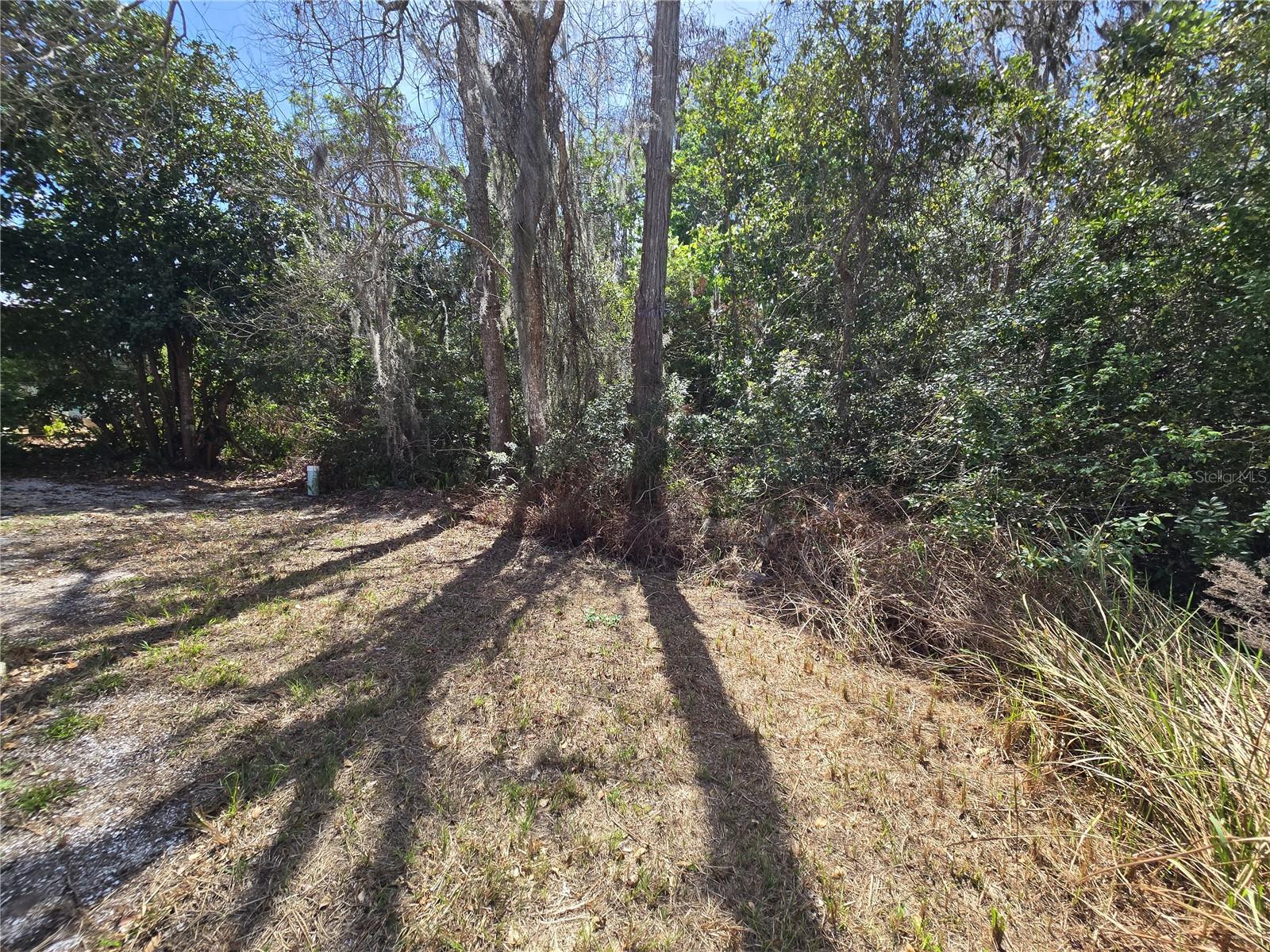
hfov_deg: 106.2
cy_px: 476
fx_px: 477
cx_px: 635
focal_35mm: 13
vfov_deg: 89.9
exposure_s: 1/801
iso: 50
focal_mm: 2.2
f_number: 2.2
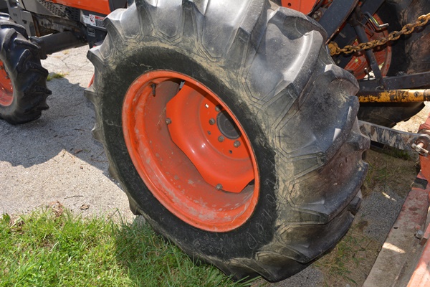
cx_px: 215
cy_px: 144
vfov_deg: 40.0
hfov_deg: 57.2
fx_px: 394
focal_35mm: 33
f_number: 5.6
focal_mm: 22
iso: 100
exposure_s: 1/200
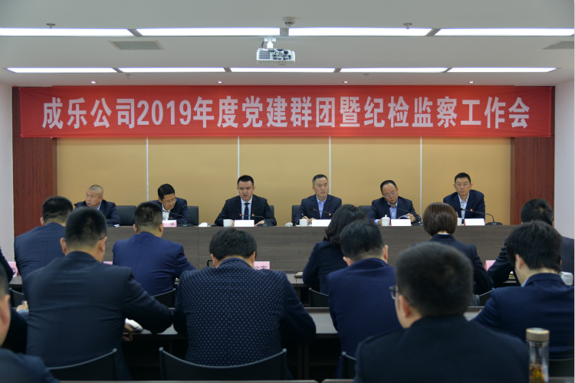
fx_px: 607
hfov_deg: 50.7
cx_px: 288
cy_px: 192
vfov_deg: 35.1
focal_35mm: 38
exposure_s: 1/60
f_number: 4
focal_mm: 38
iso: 560
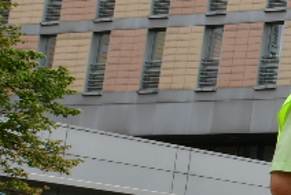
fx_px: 1174
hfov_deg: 8.7
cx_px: 1084
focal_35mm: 145
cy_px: 225
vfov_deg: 9.4
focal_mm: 19
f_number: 10
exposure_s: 1/200
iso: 100
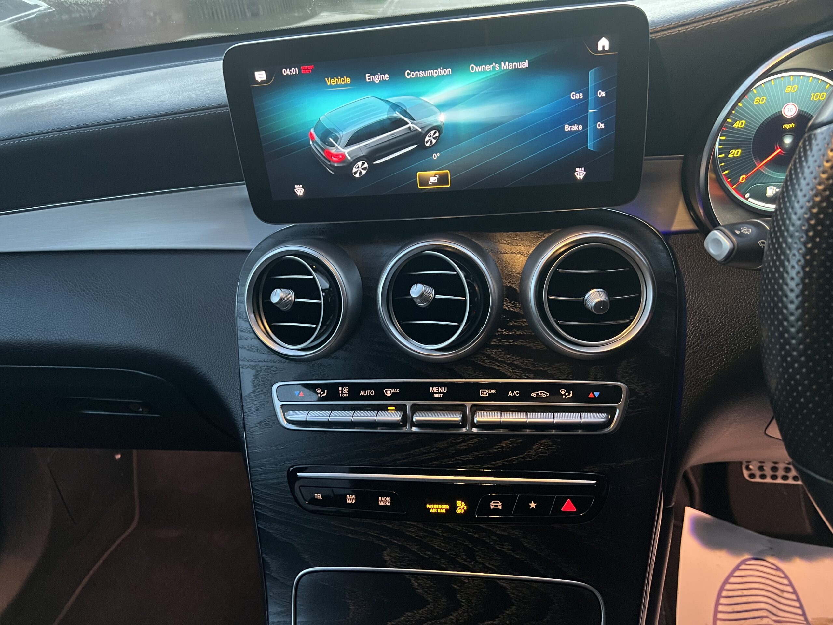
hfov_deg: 67.3
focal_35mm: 26
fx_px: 626
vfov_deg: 53.1
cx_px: 416
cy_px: 312
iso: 640
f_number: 1.5
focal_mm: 5.7
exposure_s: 1/38
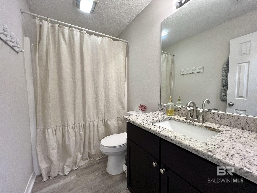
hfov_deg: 106.2
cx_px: 128
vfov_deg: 89.9
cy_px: 96
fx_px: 97
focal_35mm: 13
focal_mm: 1.57
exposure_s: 1/120
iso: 200
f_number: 1.8
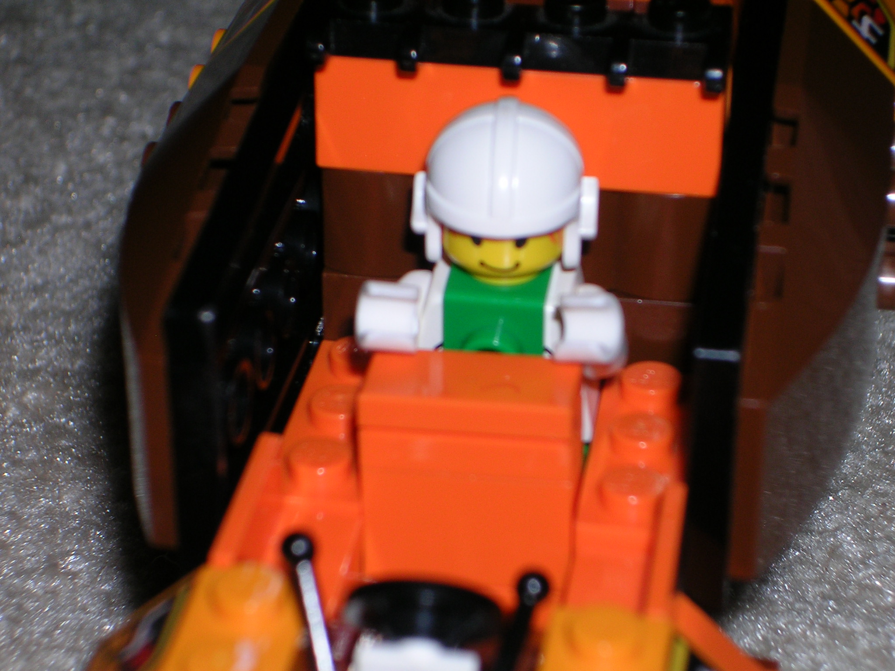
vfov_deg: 12.9
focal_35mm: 115
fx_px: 2973
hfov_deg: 17.1
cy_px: 336
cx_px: 448
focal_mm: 17.4
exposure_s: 1/60.1
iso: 50
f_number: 4.9
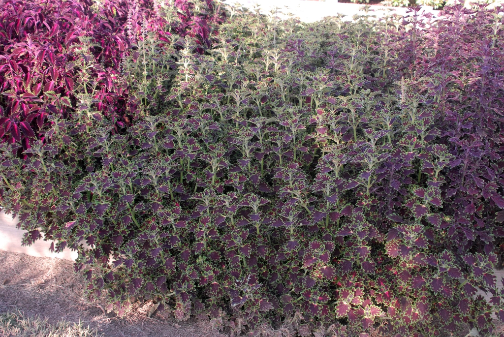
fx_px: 589
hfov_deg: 46.4
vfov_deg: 32.0
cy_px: 168
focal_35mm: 42
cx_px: 252
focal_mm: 28
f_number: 5.6
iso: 400
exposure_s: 1/125
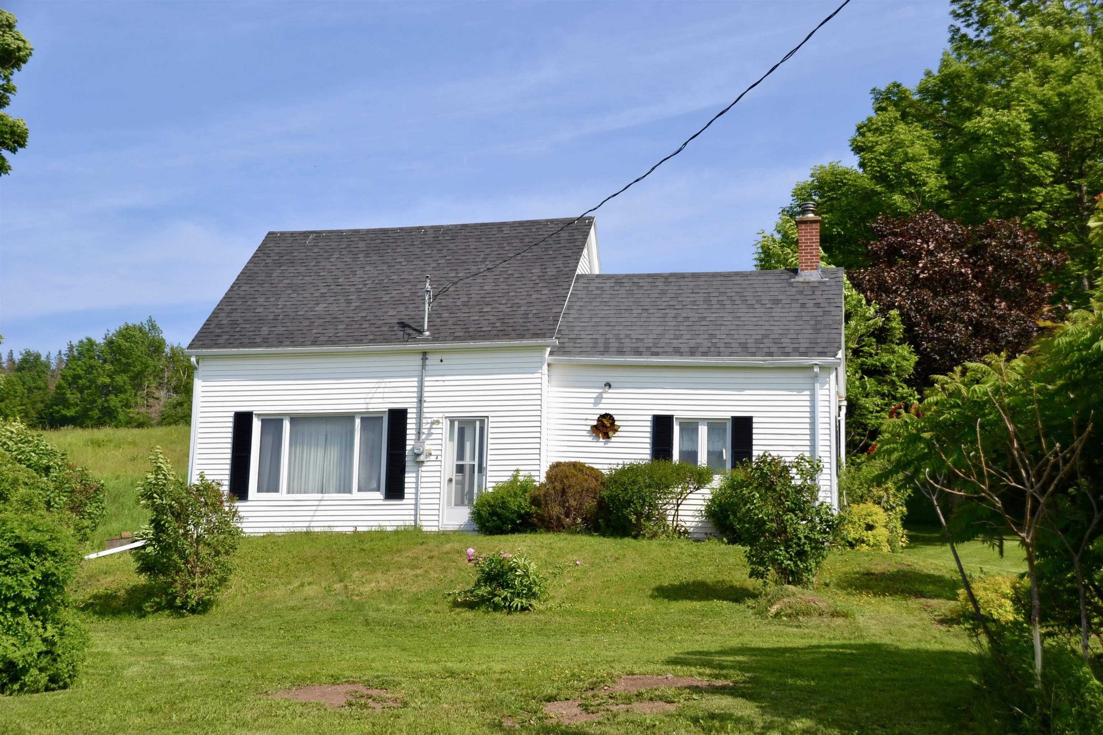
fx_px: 1471
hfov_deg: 41.1
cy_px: 368
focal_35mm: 48
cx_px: 552
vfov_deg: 28.1
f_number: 9
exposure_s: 1/320
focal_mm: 32
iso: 100
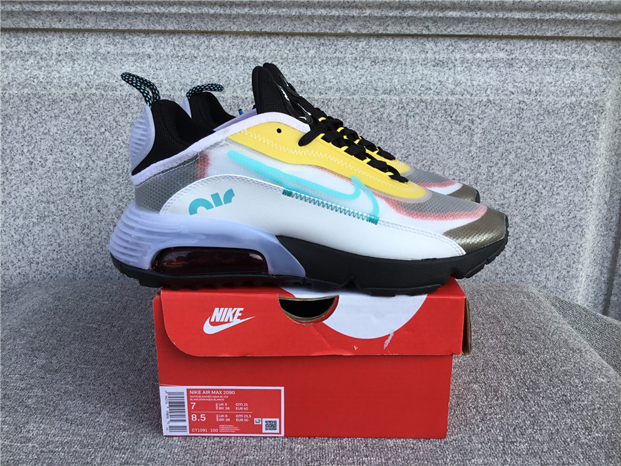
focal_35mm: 31
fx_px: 556
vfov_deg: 45.4
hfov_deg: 58.4
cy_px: 233
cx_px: 310
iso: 25
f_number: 2.4
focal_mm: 3.3
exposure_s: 1/381
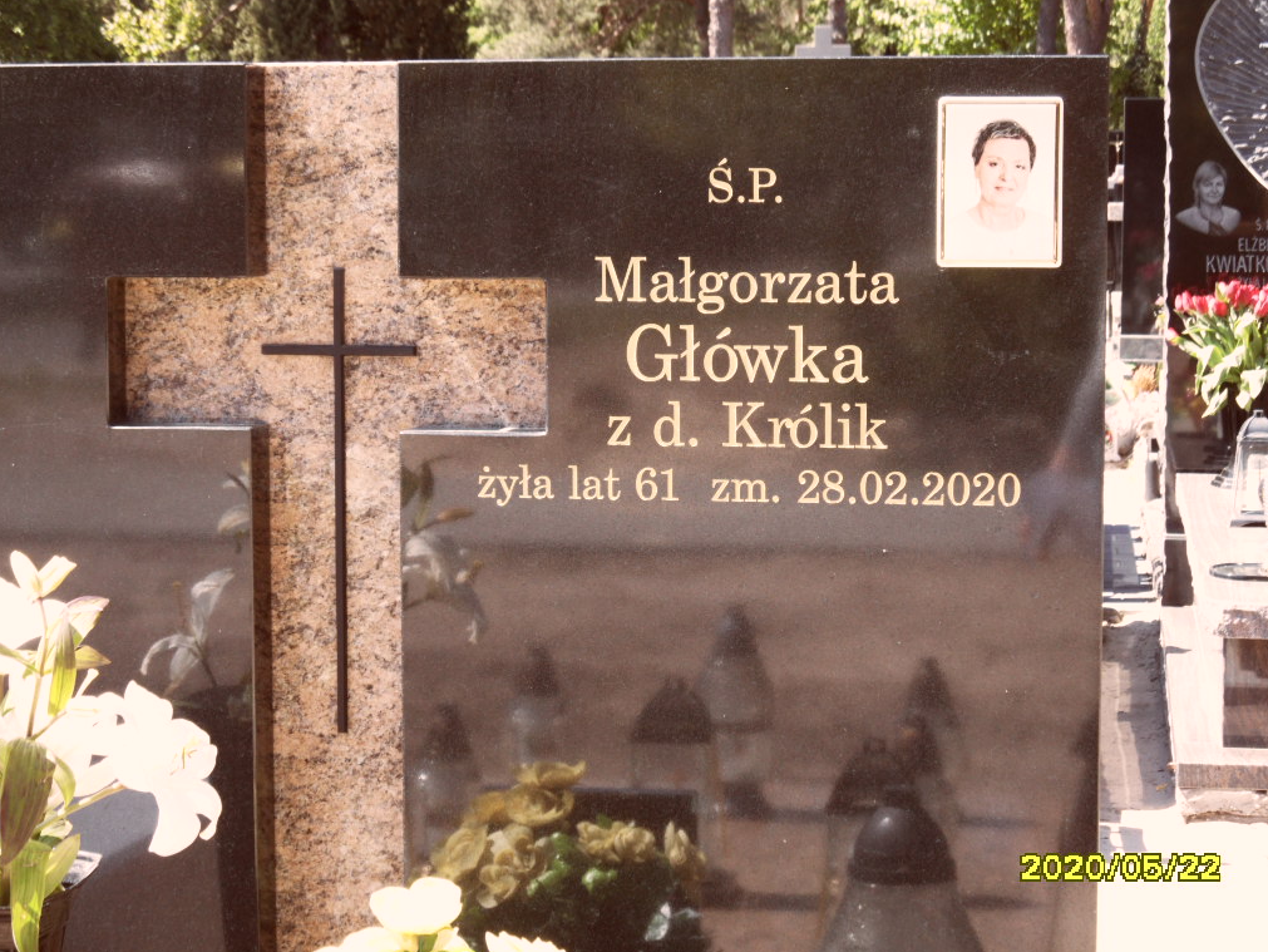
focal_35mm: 81
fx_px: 2968
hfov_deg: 24.1
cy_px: 478
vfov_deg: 18.2
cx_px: 635
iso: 100
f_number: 4.2
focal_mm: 13.2
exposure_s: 1/125
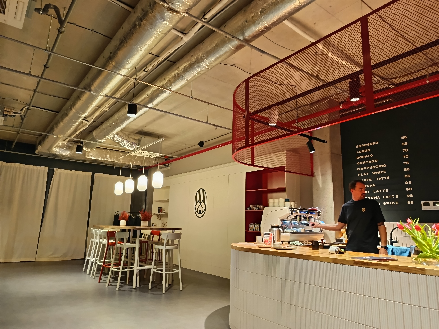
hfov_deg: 71.6
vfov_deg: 56.8
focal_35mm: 24
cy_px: 164
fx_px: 304
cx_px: 220
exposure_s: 1/25
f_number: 1.7
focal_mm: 5.31
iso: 1289
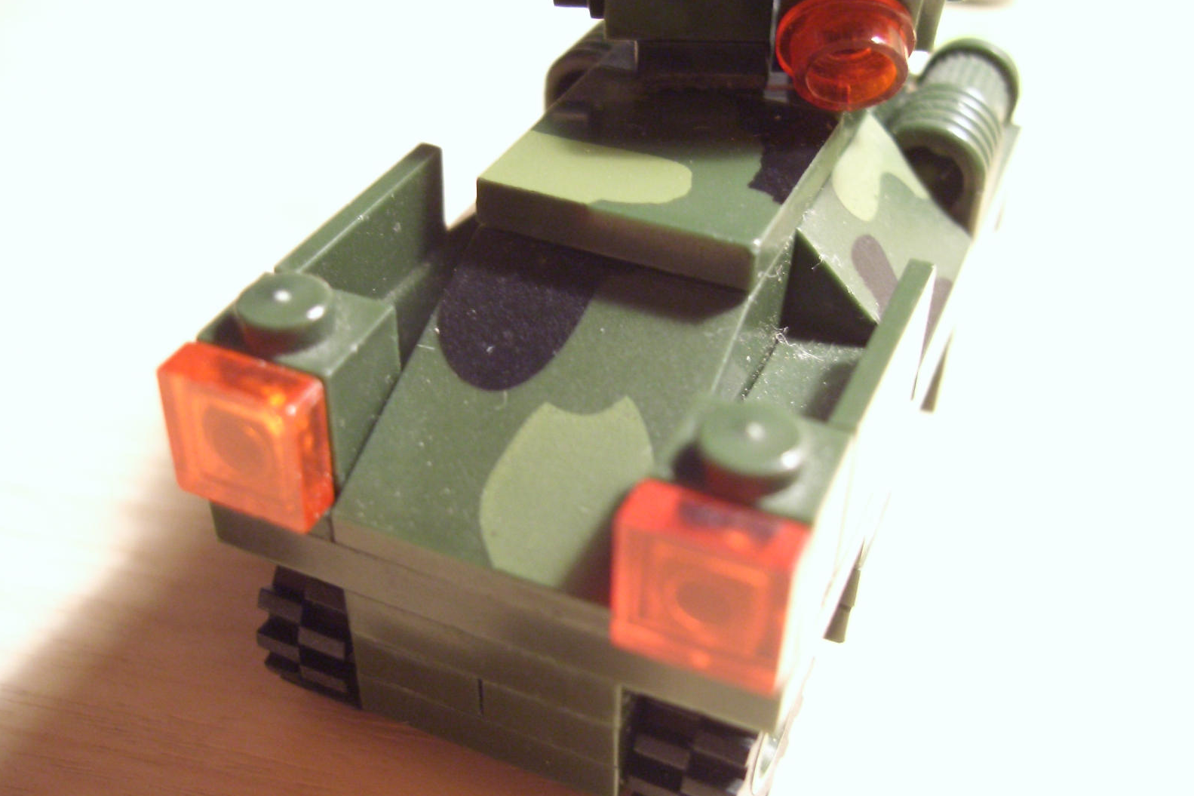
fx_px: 1360
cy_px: 444
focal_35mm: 41
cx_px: 602
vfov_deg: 32.6
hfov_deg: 47.4
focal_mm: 8
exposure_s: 1/15
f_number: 2.8
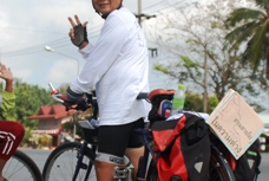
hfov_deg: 21.2
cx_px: 115
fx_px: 718
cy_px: 121
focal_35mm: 96
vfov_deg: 14.3
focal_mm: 35
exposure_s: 1/2500
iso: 400
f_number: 3.5
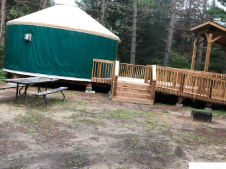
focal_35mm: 41
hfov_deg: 45.7
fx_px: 268
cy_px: 84
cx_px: 128
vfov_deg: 35.2
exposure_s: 1/17
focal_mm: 3.99
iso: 40
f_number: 1.8
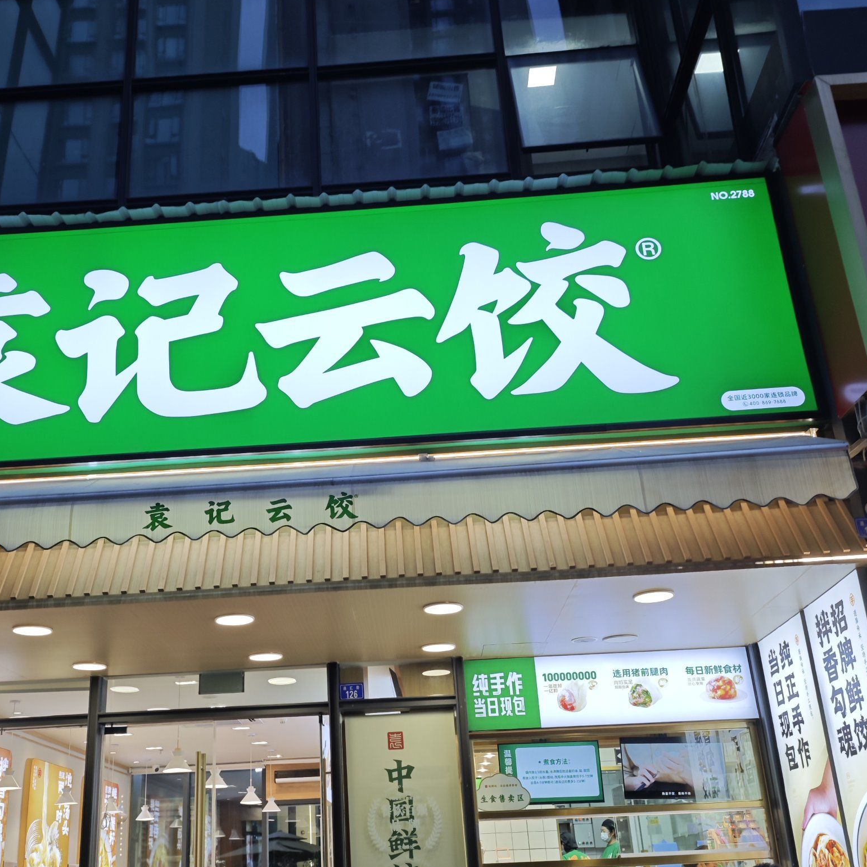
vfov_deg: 46.0
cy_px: 455
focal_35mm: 36
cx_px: 331
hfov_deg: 45.7
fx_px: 1020
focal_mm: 6.55
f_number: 1.6
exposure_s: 1/104
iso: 50
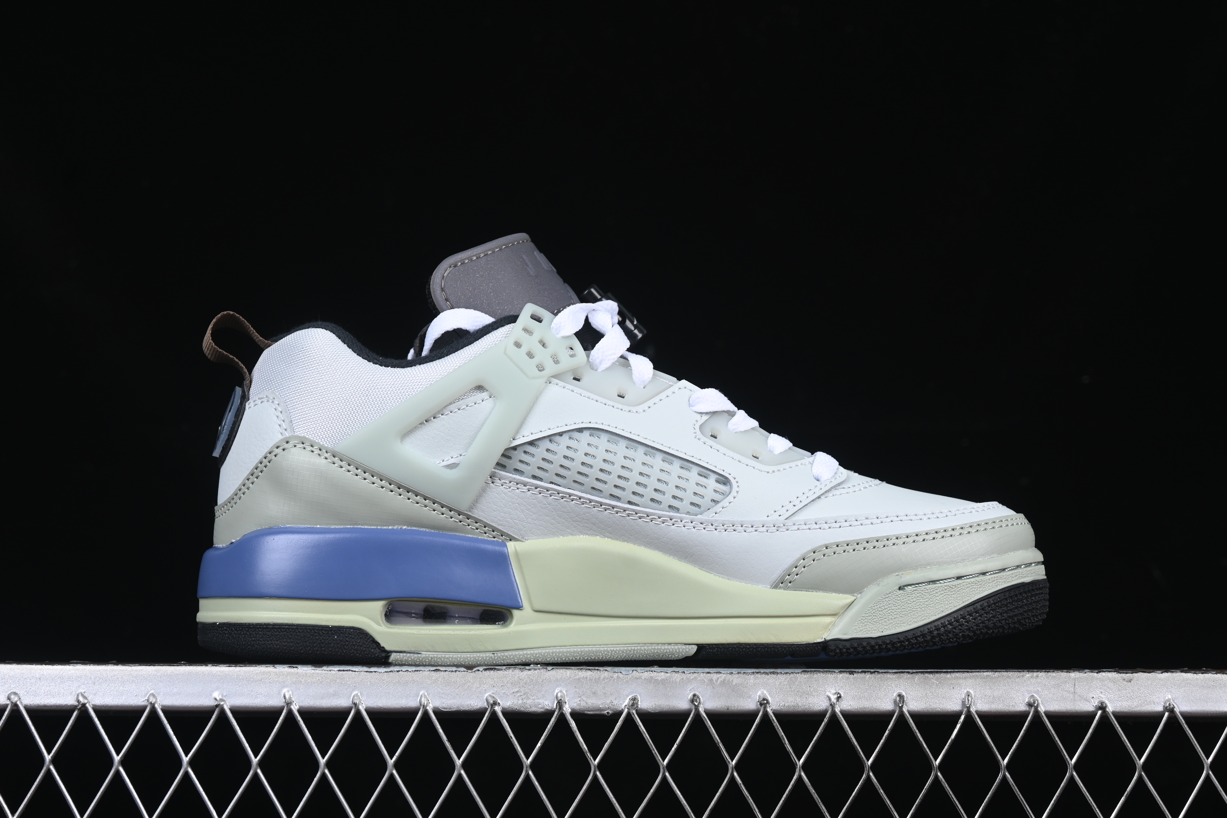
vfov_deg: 18.2
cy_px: 409
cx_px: 614
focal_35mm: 75
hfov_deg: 27.0
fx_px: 2556
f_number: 8
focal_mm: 50
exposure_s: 1/80
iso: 160
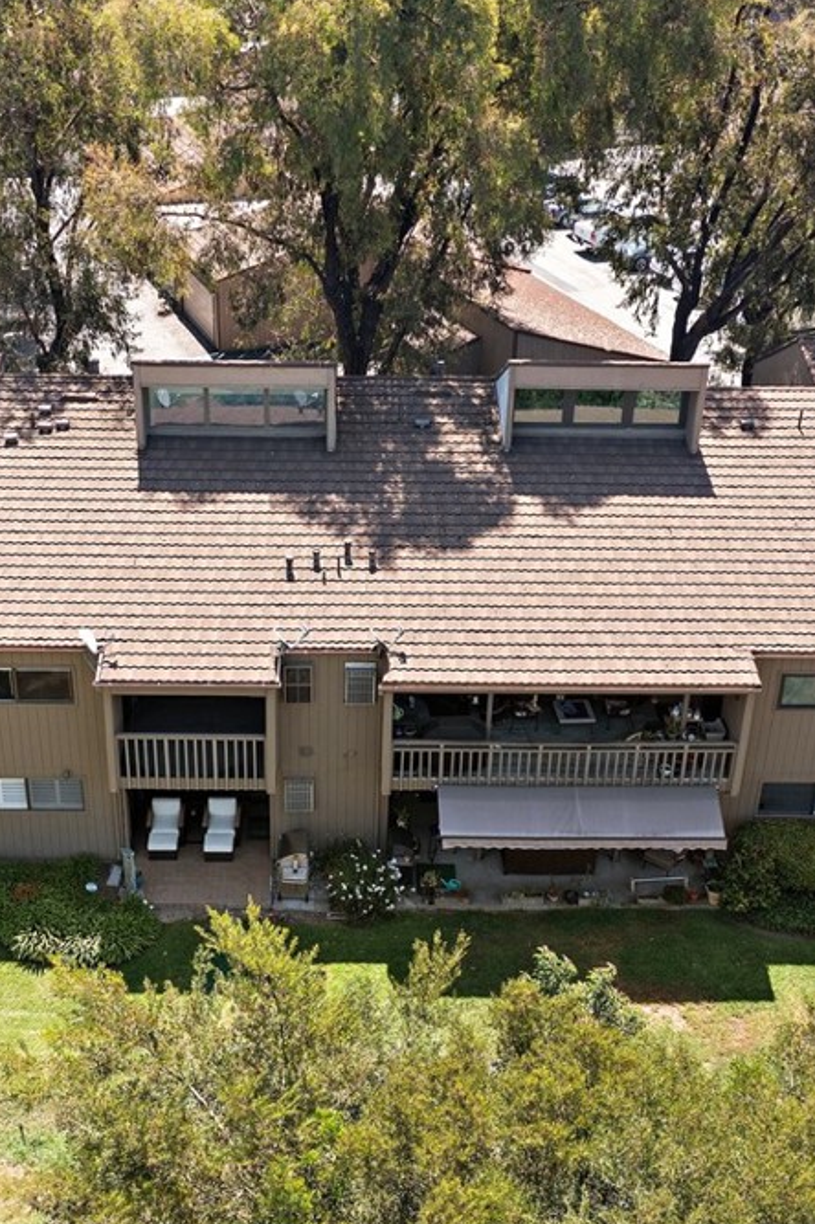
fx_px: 1462
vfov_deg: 45.4
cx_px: 373
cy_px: 622
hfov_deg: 31.1
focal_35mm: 43
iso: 100
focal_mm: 10.26
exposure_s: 1/800
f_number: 2.8
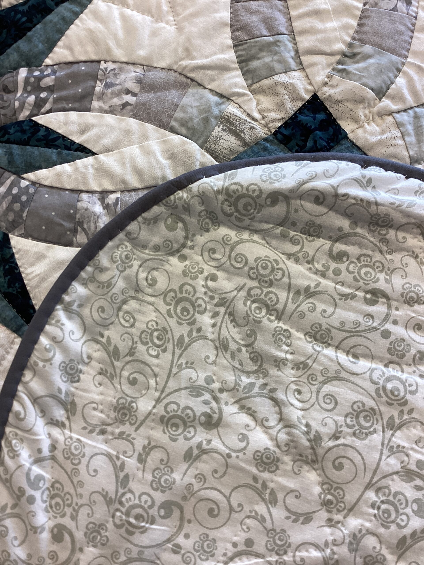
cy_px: 282
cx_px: 212
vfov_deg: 58.4
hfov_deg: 45.4
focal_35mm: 31
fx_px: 506
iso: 64
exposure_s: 1/60
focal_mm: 3.3
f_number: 2.4
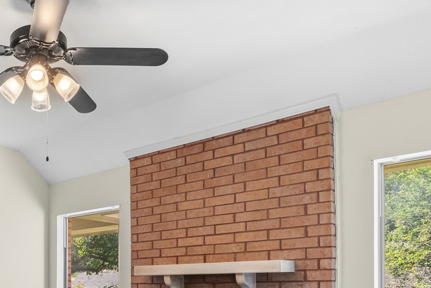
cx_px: 71
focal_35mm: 37
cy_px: 287
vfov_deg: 33.0
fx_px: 443
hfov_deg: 48.2
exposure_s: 1/6
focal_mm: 14
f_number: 9
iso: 400
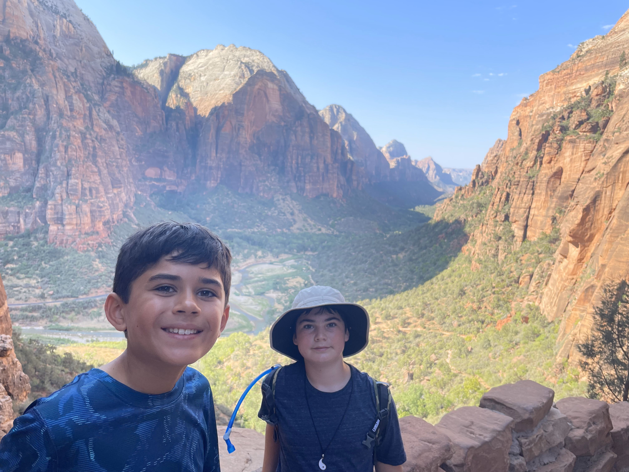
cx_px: 314
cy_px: 236
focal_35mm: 26
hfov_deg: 67.3
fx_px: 472
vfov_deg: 53.1
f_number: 1.6
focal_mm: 4.2
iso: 32
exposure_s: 1/383
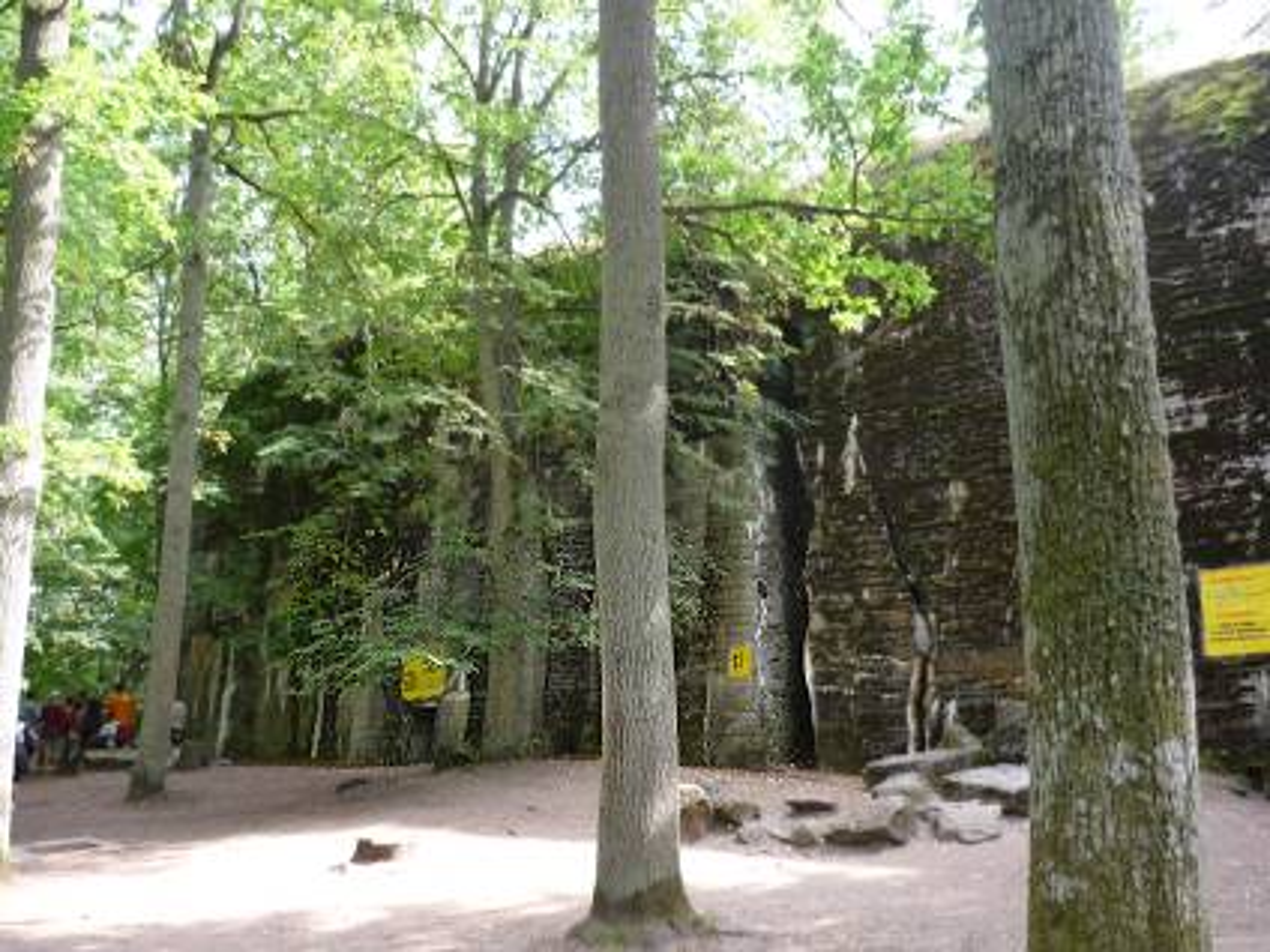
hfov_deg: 55.4
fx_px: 1211
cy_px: 476
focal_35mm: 33
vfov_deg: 42.9
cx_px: 635
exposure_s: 1/60
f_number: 2.8
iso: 100
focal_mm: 5.5
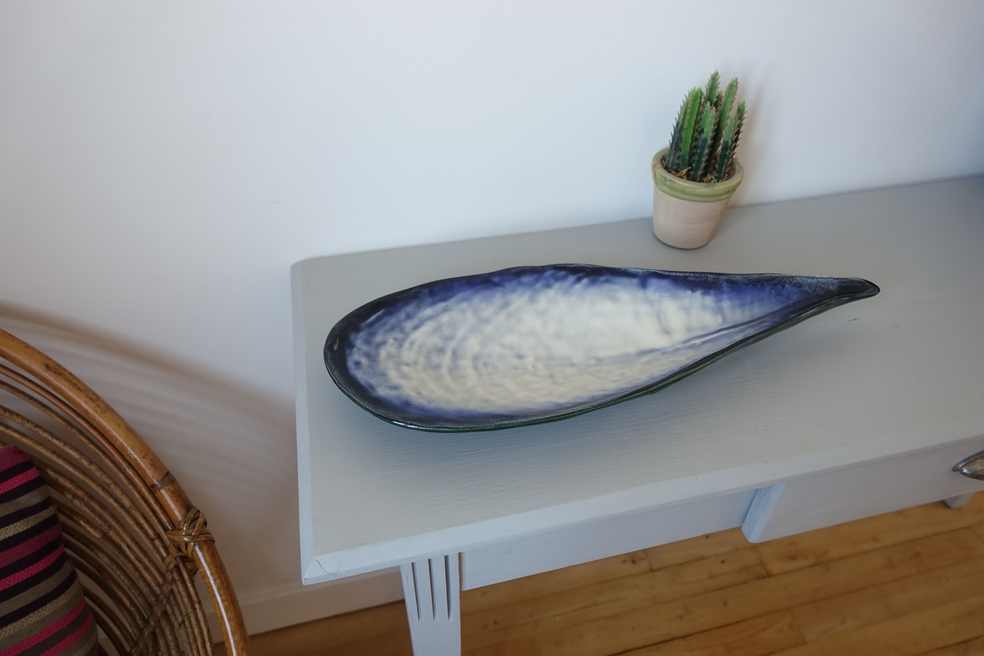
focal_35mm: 24
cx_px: 492
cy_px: 328
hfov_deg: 73.7
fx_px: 656
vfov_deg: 53.1
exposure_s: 1/60
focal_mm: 8.8
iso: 125
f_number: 2
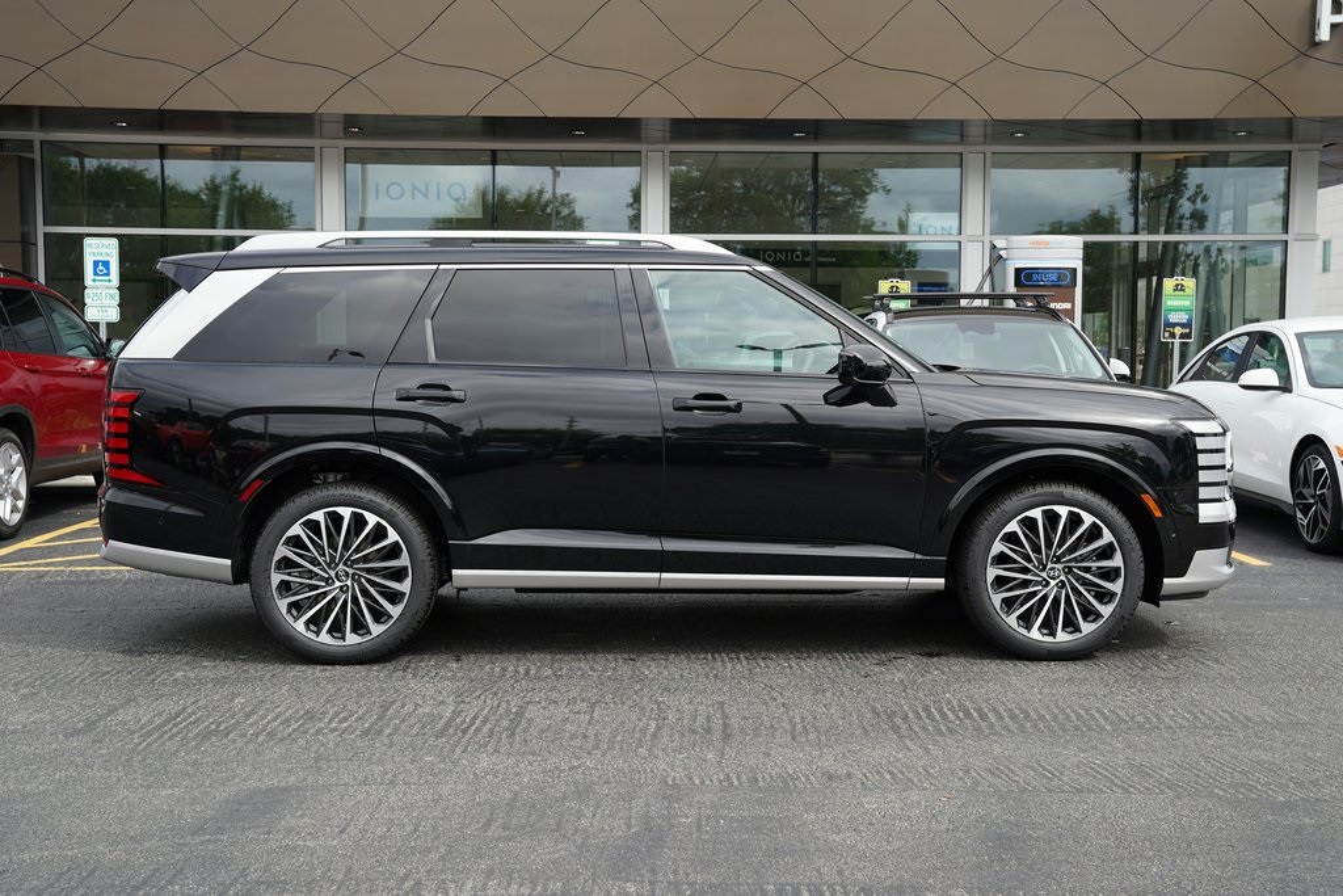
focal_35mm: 44
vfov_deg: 30.5
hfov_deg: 44.5
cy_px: 448
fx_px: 1642
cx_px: 672
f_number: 5
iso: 100
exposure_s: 1/250
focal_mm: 44
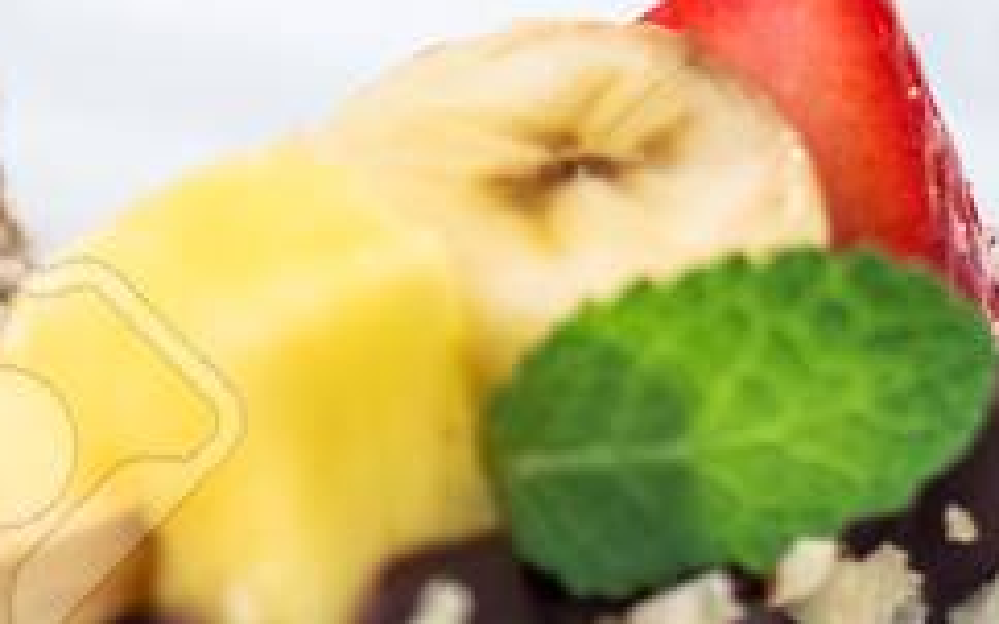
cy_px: 302
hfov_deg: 5.1
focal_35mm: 410
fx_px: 11157
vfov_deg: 3.2
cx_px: -768
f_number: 2.2
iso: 100
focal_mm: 50
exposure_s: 1/200
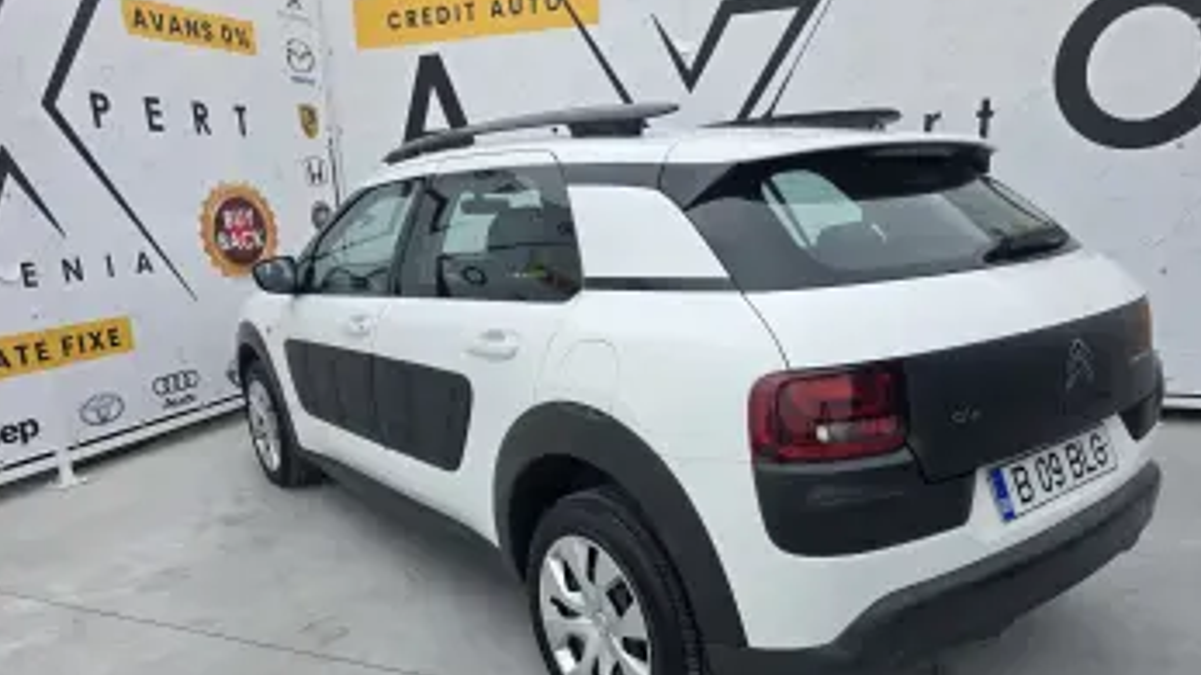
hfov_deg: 71.9
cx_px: 613
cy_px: 412
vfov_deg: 44.1
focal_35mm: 26
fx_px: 828
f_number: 1.7
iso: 80
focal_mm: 6.3
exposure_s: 1/1255
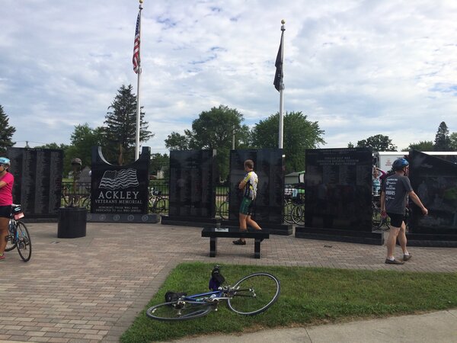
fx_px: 383
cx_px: 228
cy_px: 172
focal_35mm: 29
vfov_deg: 48.2
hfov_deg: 61.7
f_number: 2.2
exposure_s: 1/1580
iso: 32
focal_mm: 4.15
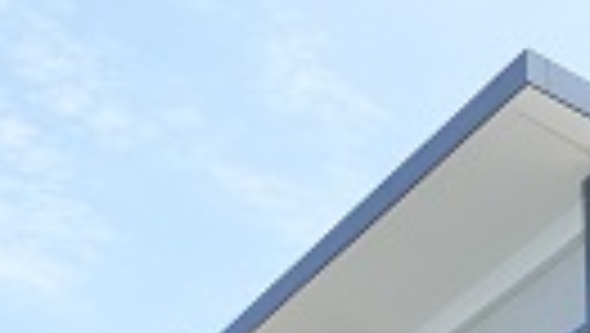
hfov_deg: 18.8
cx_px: 500
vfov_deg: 9.7
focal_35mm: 112
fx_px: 1754
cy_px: 767
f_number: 1.9
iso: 40
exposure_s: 1/1244
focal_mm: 3.6
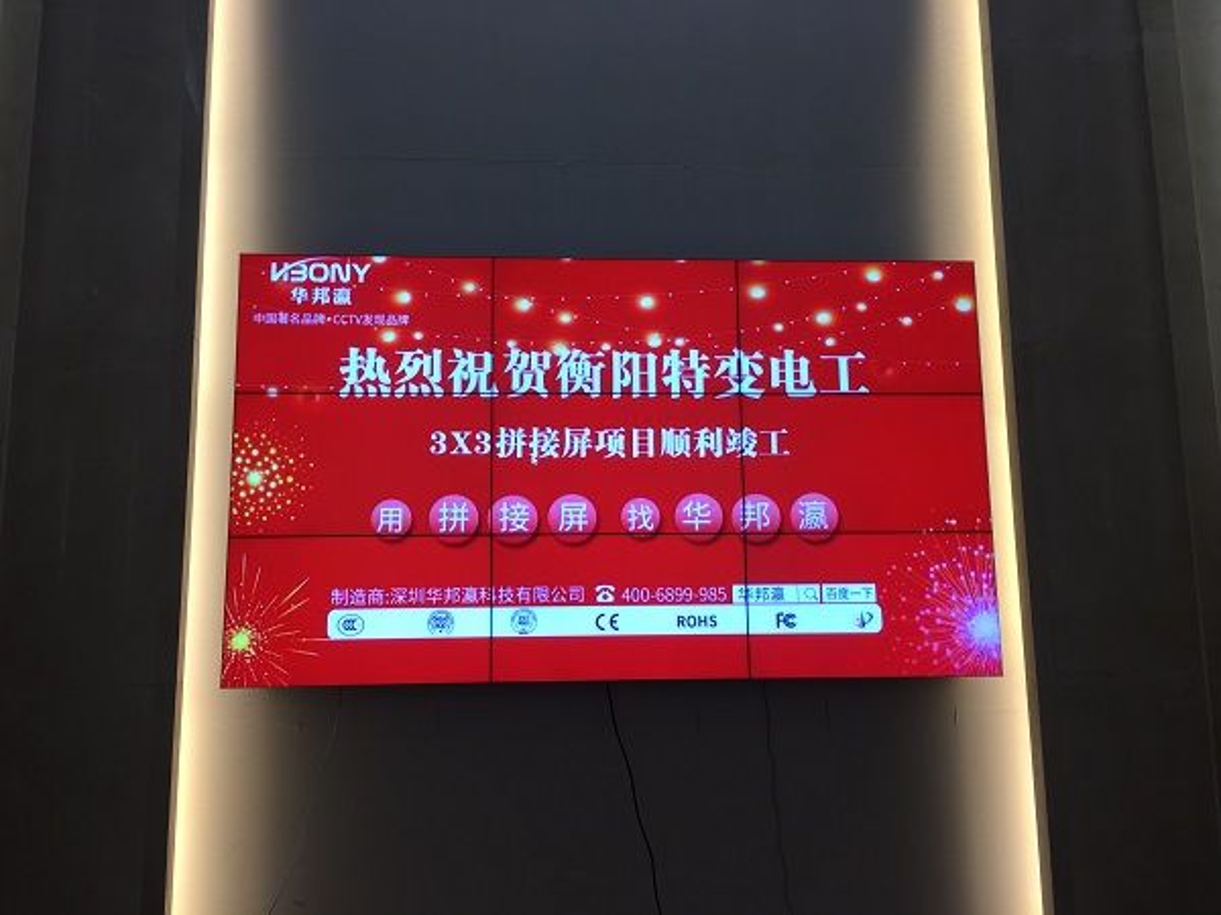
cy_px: 458
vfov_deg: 48.2
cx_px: 610
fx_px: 1023
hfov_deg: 61.7
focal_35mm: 29
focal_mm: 4.15
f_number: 2.2
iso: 32
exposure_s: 1/50
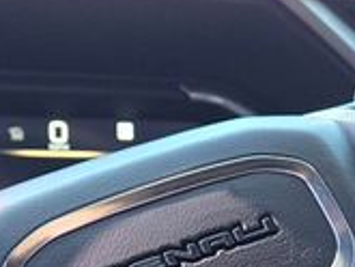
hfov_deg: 22.0
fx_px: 913
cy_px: 314
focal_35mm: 89
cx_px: 166
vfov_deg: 16.0
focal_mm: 5.4
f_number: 1.8
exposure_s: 1/100
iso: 250
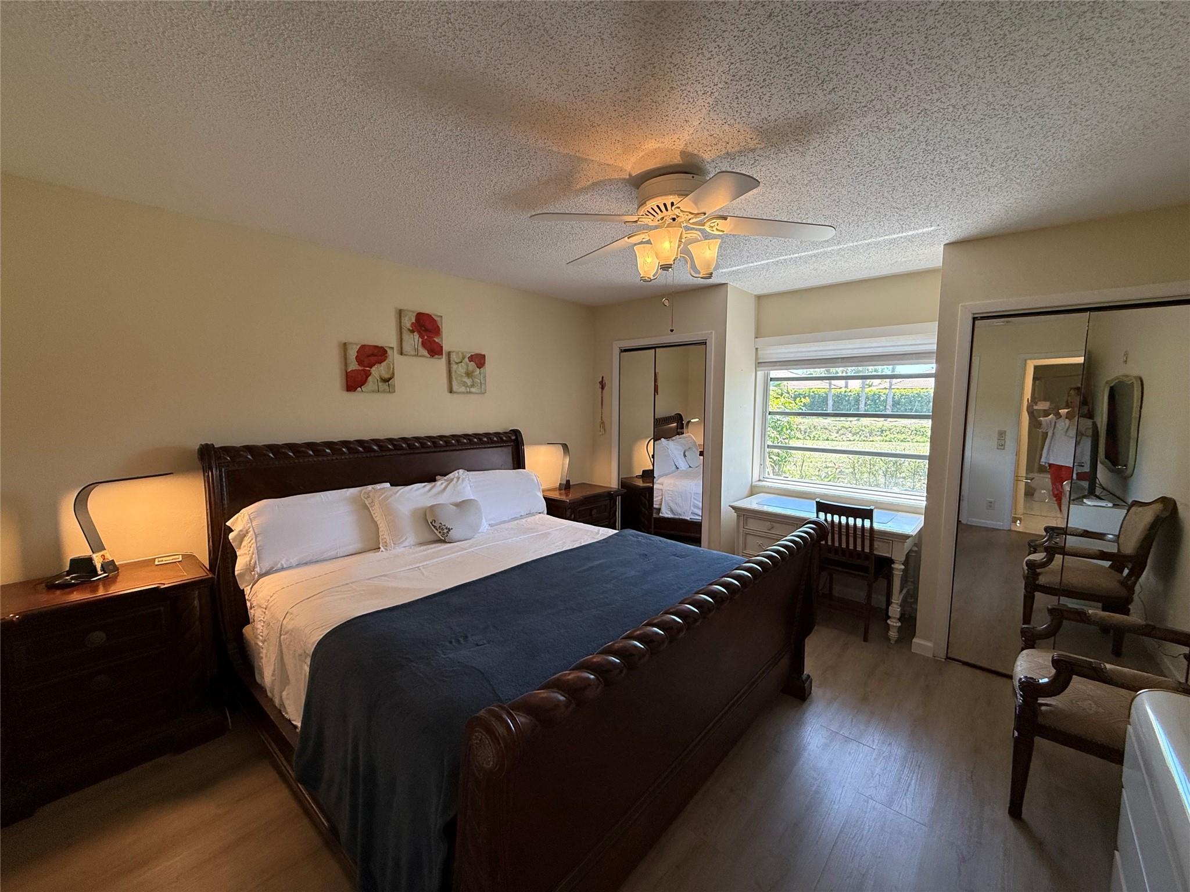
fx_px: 481
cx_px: 595
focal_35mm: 14
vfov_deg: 85.7
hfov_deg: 102.1
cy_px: 446
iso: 160
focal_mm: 2.22
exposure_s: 1/120
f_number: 2.2
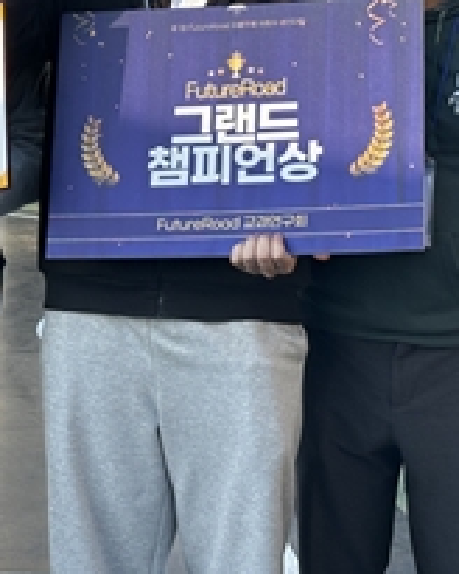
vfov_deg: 15.0
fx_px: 2140
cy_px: 4
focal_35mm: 126
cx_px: 36
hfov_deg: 12.1
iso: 64
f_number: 1.78
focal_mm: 6.86
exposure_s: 1/919
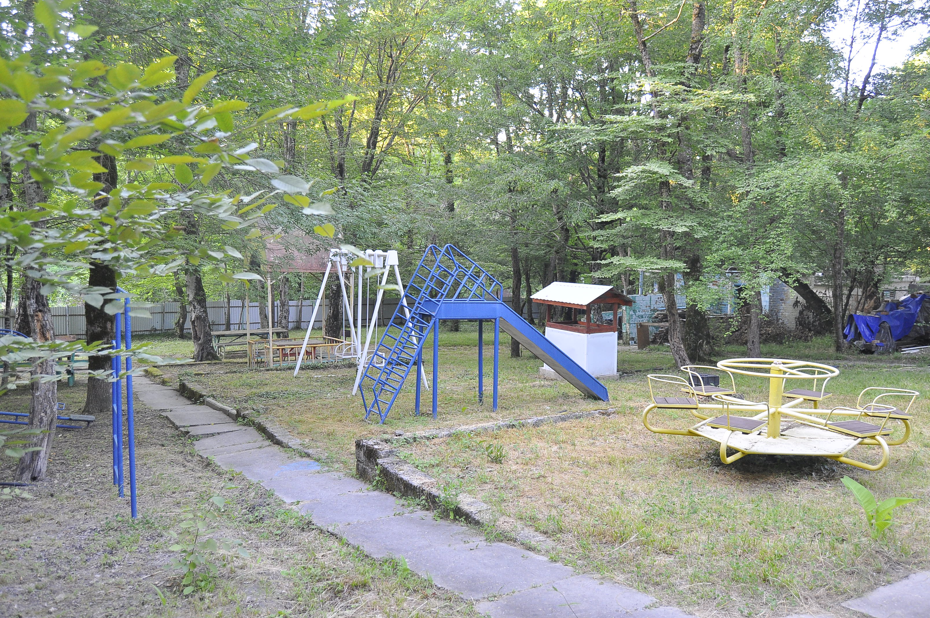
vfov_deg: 43.5
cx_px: 465
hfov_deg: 62.0
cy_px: 309
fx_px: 774
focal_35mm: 30
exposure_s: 1/60
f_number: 3.8
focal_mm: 20
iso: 640
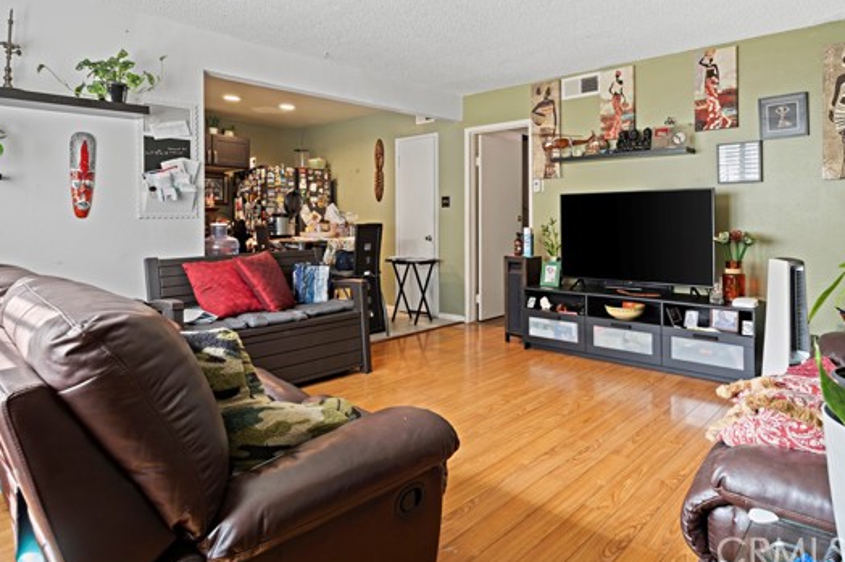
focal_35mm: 22
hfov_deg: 78.2
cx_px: 477
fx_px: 516
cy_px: 231
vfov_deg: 56.8
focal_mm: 18
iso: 250
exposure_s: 1/1.67
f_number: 7.1
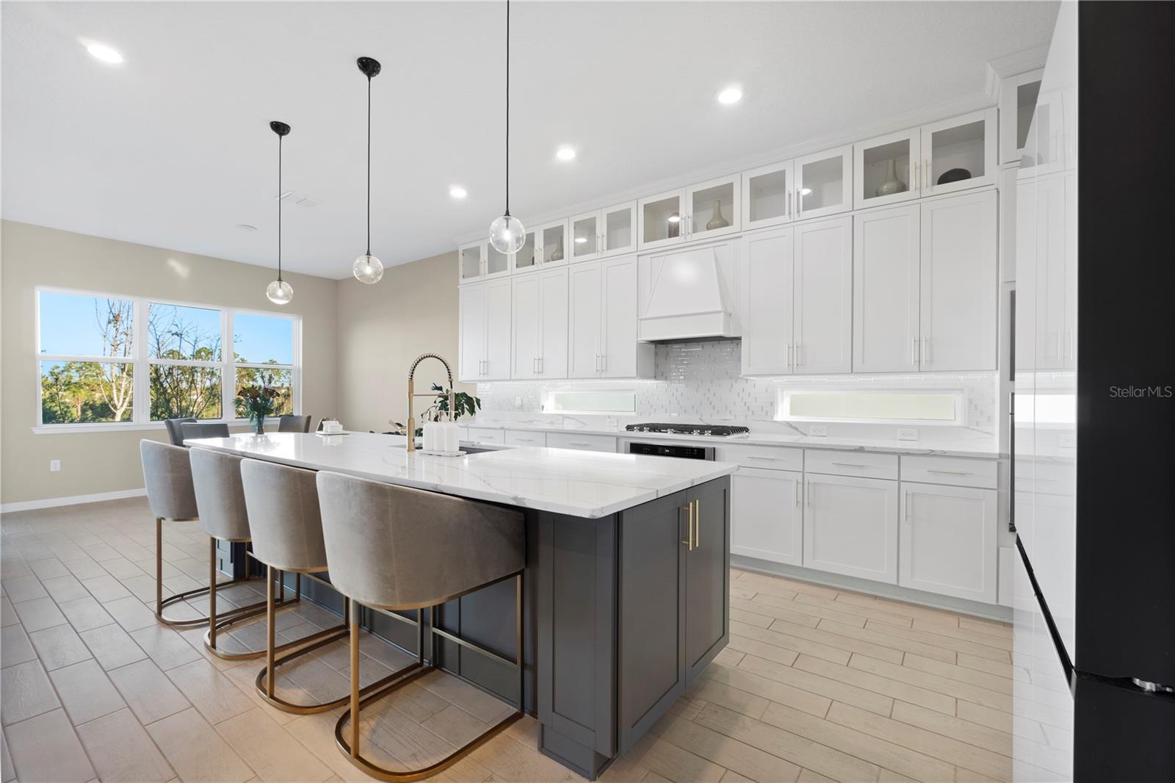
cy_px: 392
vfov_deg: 77.3
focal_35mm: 15
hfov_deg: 100.4
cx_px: 588
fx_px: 489
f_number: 8
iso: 100
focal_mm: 10
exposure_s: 1/2
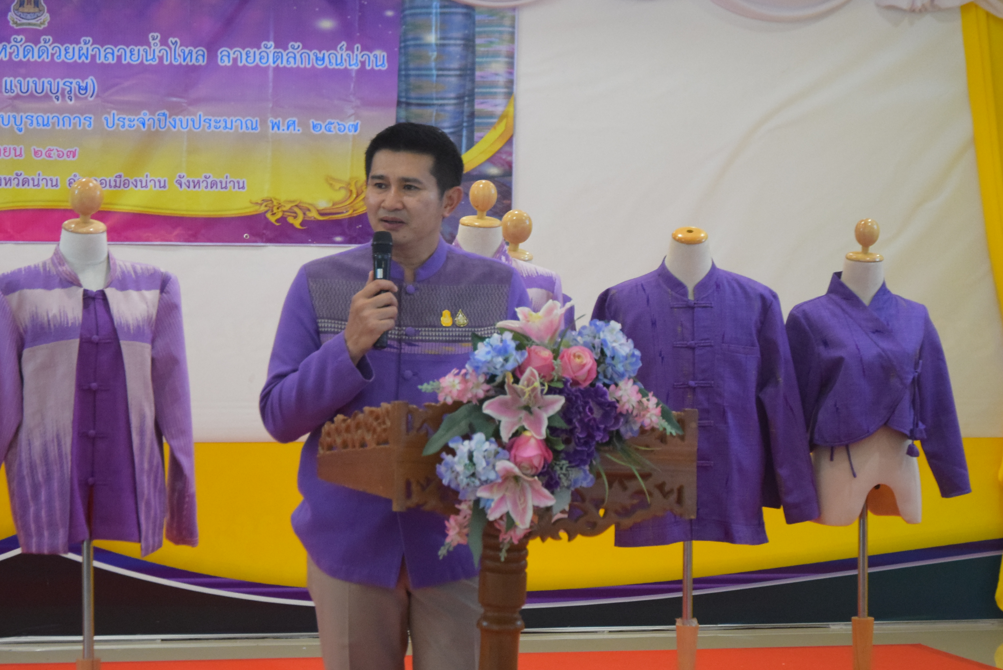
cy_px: 290
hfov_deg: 17.5
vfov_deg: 11.7
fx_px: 3260
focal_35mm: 117
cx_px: 409
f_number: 5.3
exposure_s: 1/125
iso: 2500
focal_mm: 62
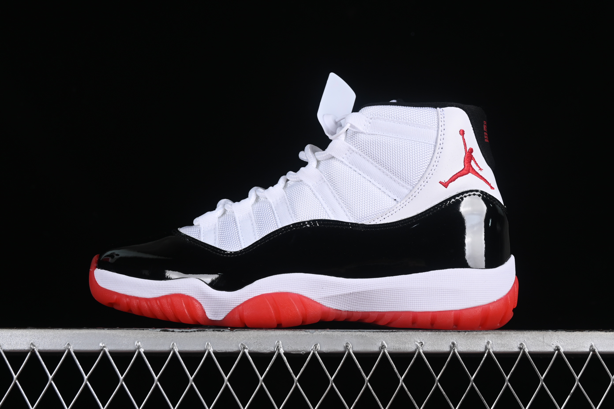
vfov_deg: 18.2
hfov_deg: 27.0
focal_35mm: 75
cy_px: 204
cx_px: 307
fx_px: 1279
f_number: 8
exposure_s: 1/80
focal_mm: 50
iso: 160
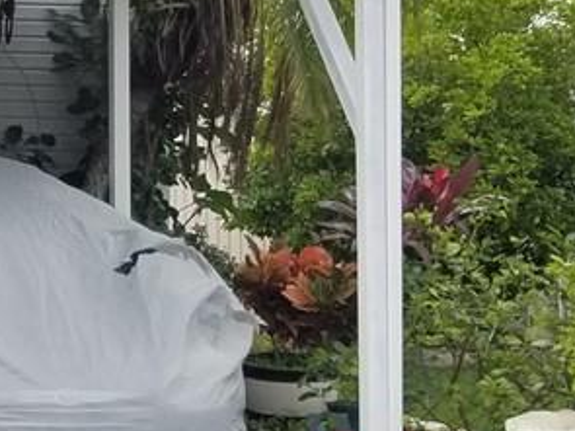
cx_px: -444
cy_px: -33
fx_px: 2341
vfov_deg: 10.4
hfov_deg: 12.8
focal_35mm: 141
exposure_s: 1/772
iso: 50
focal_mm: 4.25
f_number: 1.7
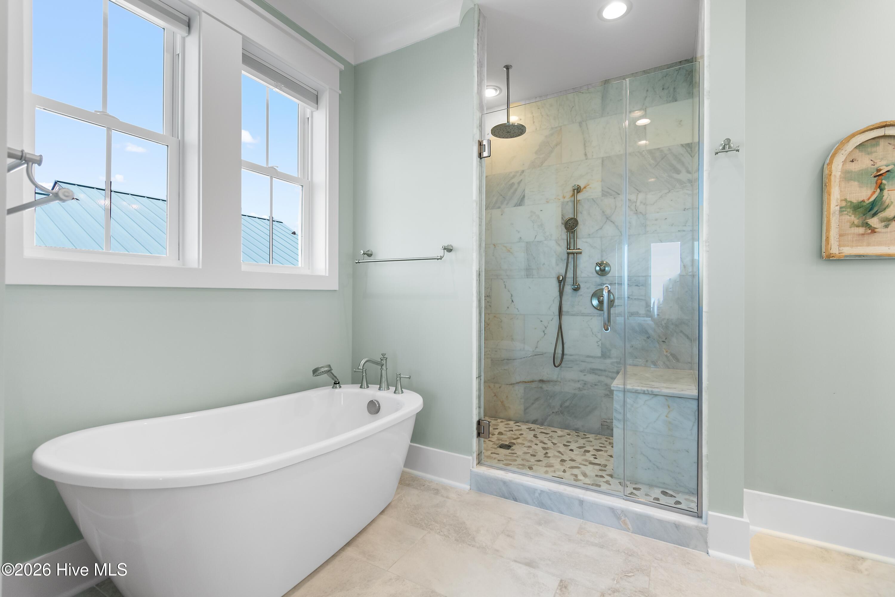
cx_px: 448
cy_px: 298
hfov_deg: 100.4
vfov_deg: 77.3
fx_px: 373
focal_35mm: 15
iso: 100
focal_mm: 10
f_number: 4.5
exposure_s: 1/40
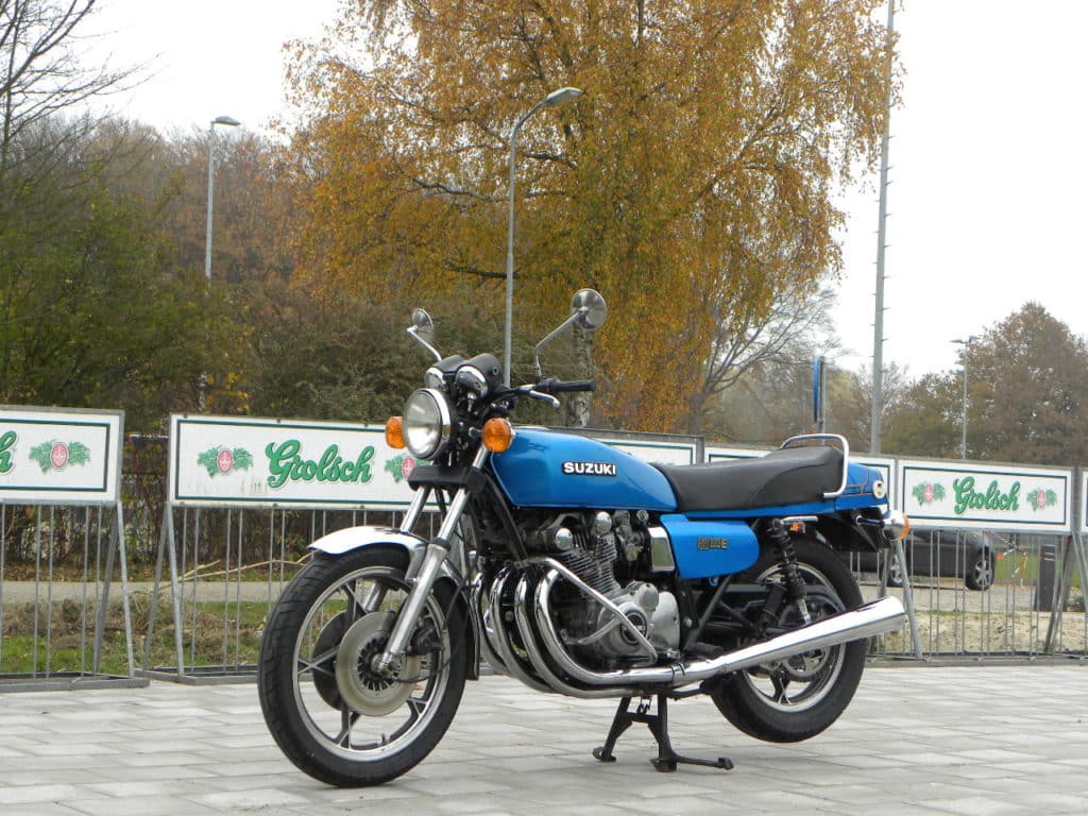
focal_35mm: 66
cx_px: 544
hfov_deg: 29.4
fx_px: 2074
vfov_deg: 22.3
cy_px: 408
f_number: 3.5
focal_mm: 11.8
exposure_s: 1/65.4
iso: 72
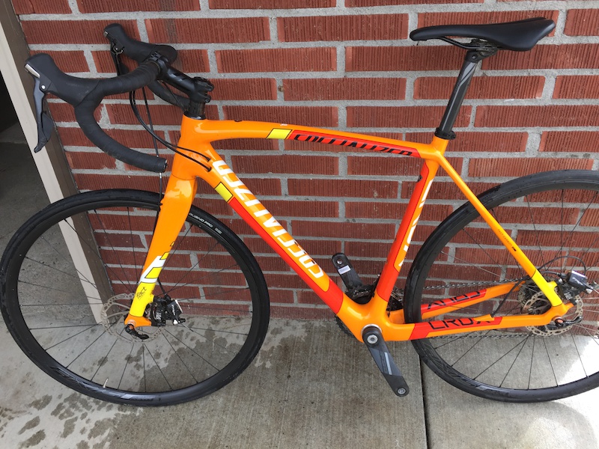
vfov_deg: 48.2
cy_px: 224
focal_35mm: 29
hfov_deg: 61.7
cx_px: 300
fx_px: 502
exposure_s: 1/223
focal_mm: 4.15
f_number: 2.2
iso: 32
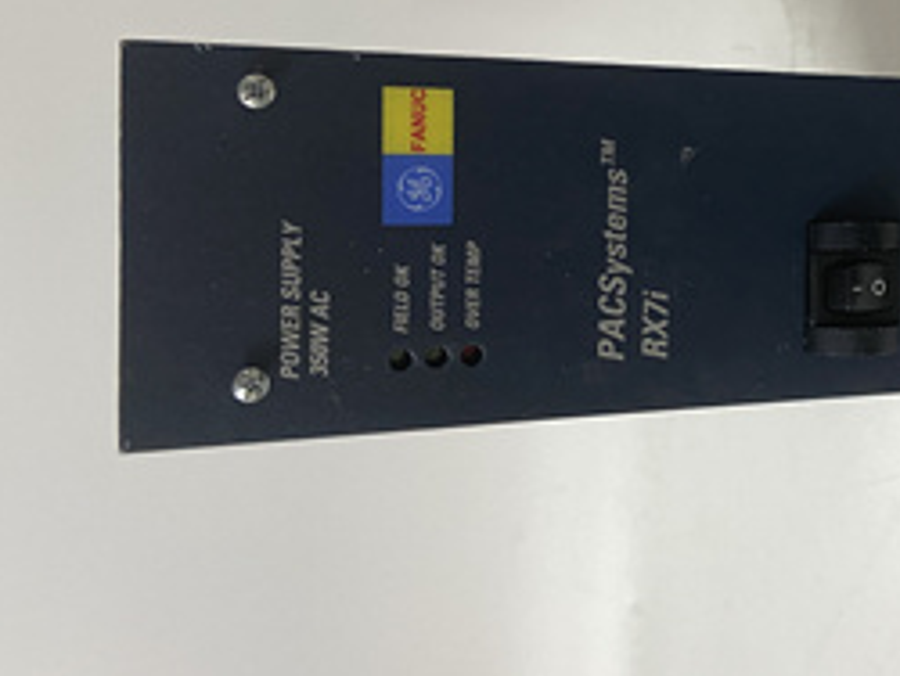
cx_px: 760
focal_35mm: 52
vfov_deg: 27.8
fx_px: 1353
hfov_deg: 35.2
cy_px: 203
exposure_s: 1/50
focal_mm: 4.25
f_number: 1.8
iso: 100
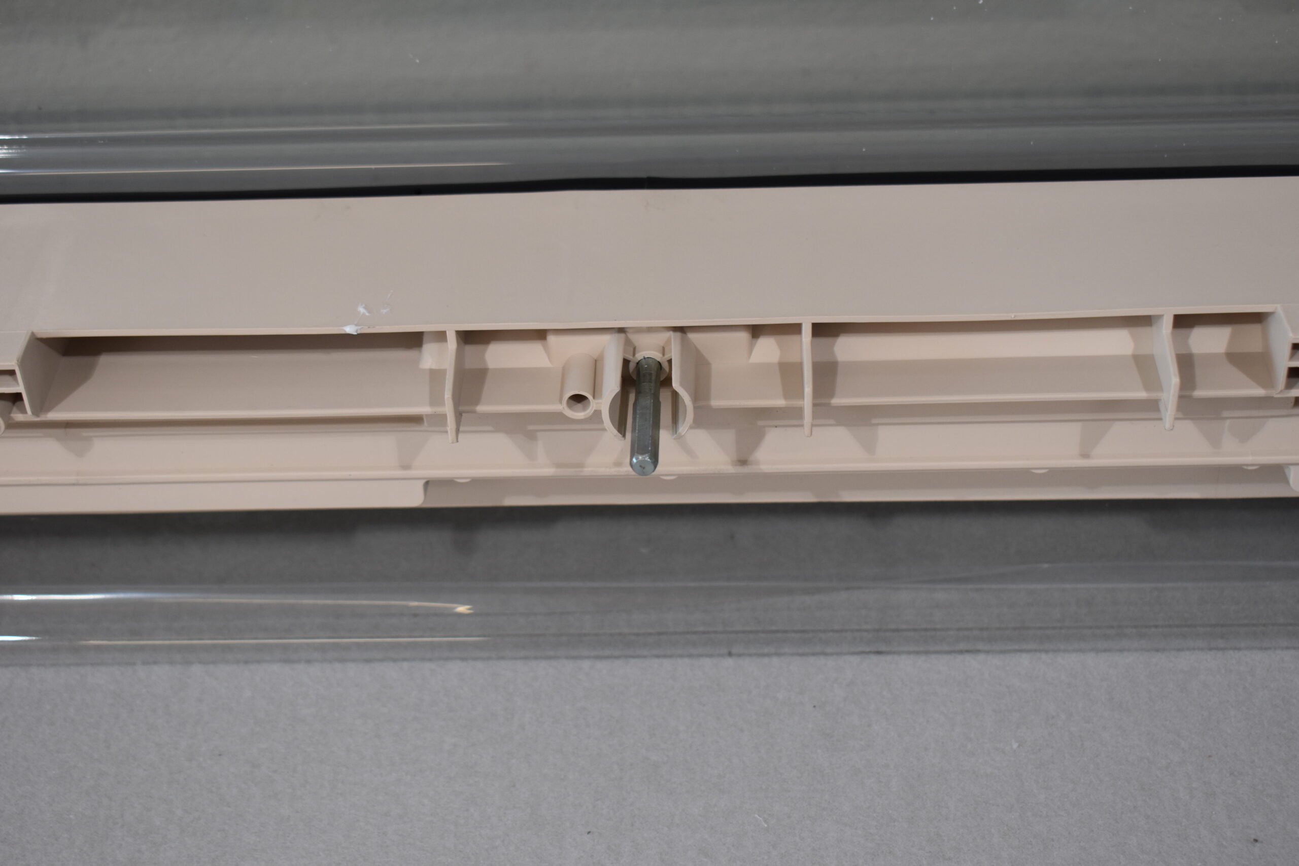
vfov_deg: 22.6
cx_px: 650
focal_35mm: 60
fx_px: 2165
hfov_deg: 33.4
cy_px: 433
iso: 360
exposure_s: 1/125
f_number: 5.6
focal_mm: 40
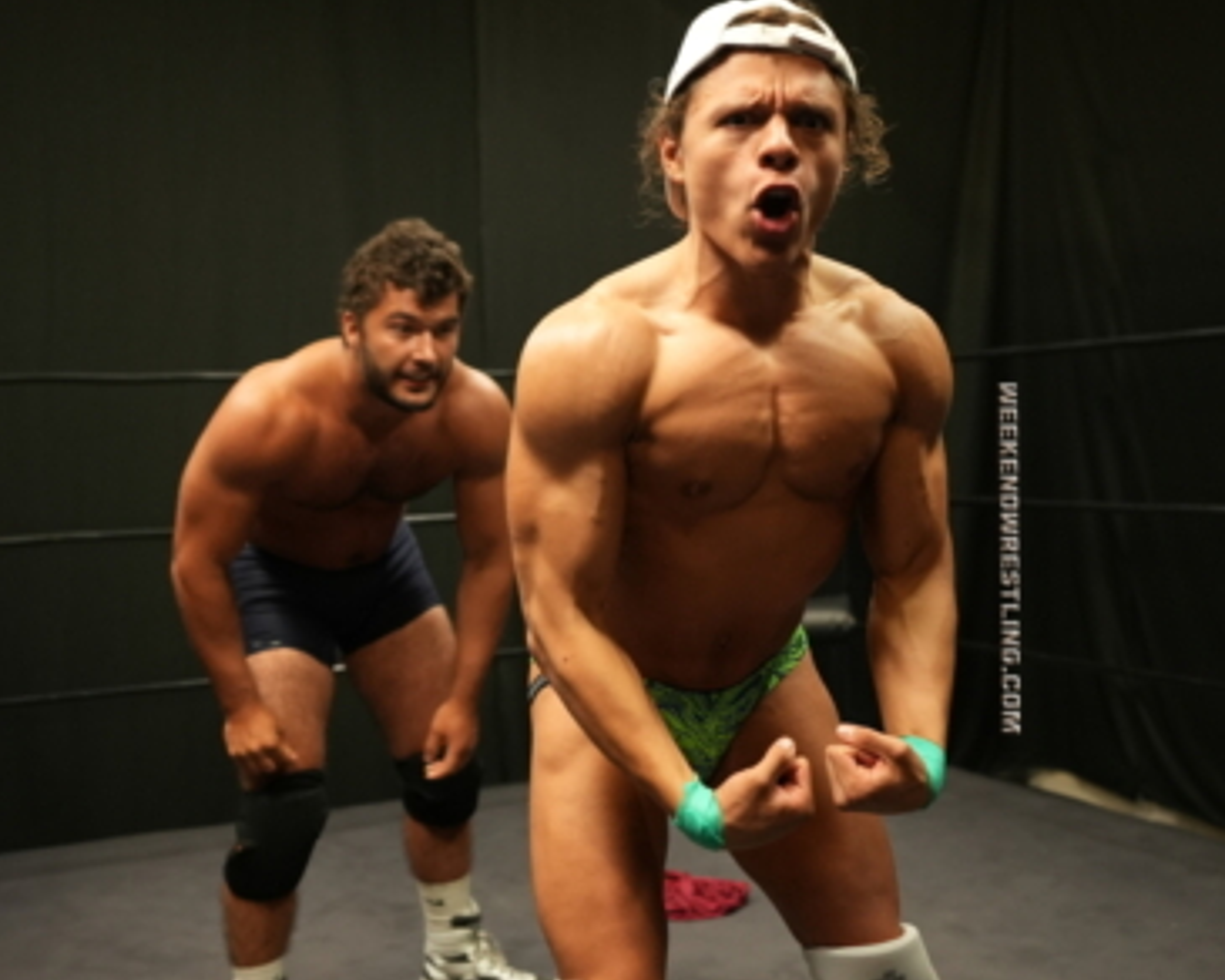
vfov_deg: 33.4
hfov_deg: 41.2
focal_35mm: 45
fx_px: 1631
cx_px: 604
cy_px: 460
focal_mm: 35
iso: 3200
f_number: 2.8
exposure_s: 1/125
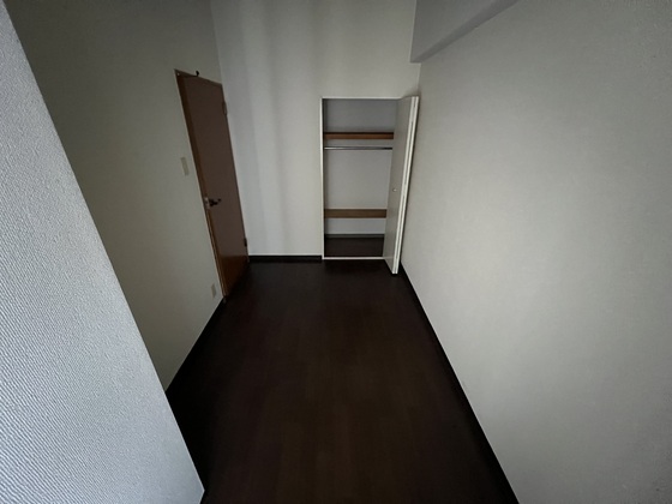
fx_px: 252
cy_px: 252
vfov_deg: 89.9
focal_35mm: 13
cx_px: 336
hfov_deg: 106.2
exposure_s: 1/30
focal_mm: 1.57
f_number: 1.8
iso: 1250
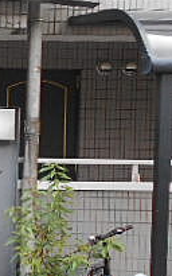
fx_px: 645
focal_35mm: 86
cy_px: 167
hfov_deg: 13.2
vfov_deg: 24.0
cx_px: -164
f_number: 3.2
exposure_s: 1/250
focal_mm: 4.6
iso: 140
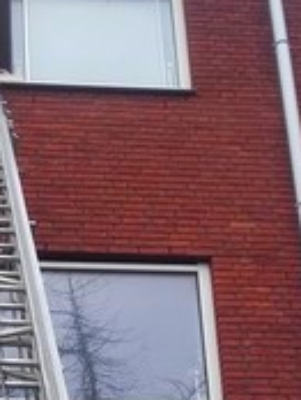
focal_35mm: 95
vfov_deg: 19.1
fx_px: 1099
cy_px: 516
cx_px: -5
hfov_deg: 15.3
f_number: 2.2
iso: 50
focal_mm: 3.31
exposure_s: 1/159
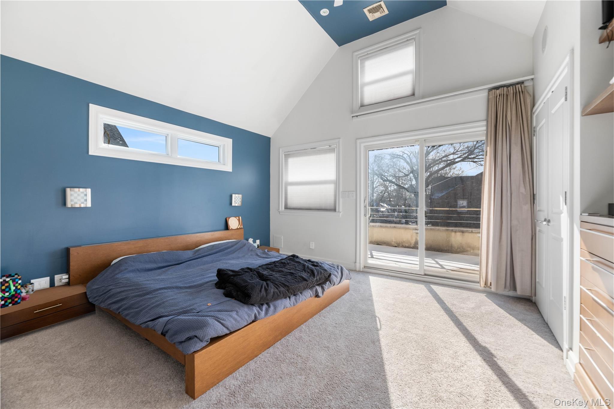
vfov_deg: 81.2
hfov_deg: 104.3
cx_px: 307
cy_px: 204
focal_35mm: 14
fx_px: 239
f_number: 10
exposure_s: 1/15
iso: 200
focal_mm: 14
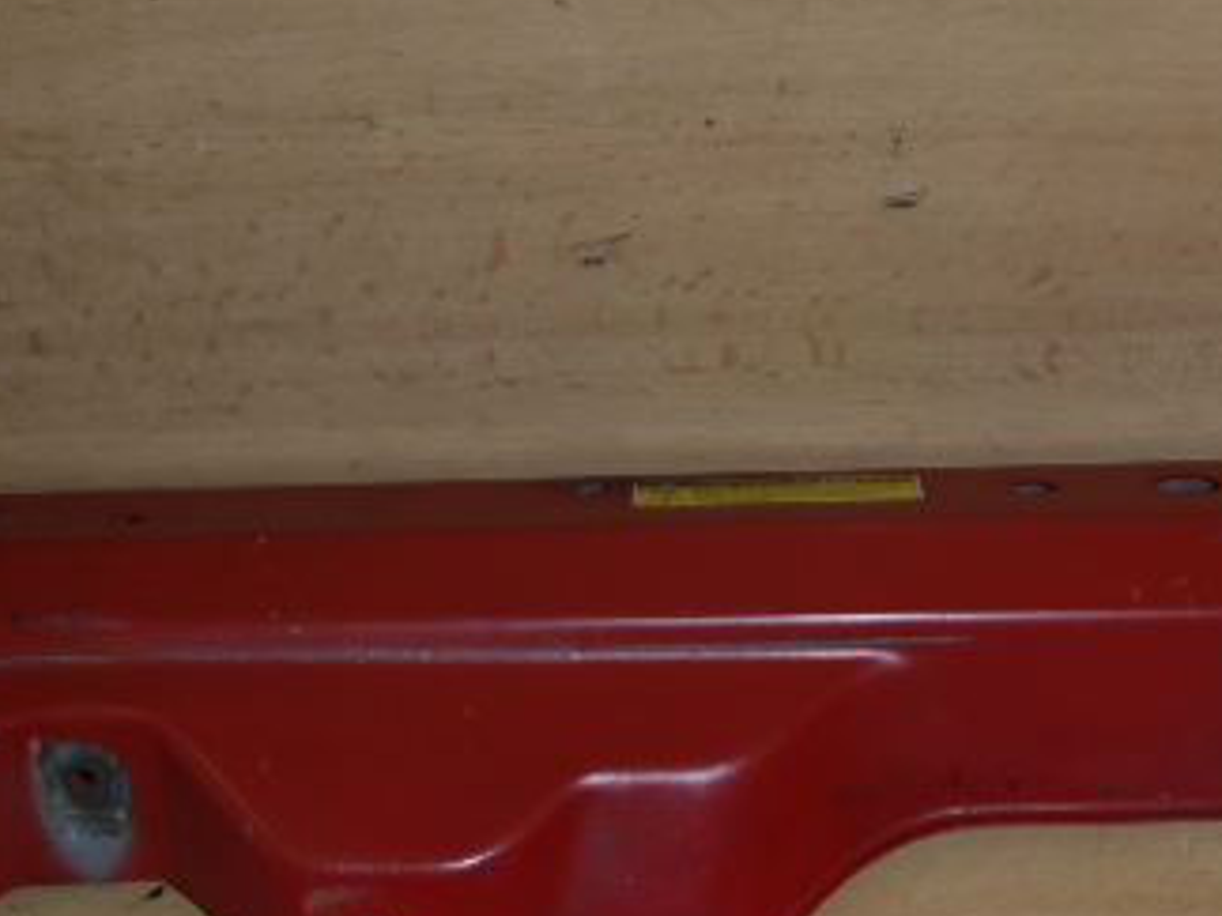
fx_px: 2648
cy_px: 181
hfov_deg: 25.7
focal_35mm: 75
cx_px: 916
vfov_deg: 19.4
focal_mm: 6.83
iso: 100
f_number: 4.6
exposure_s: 1/40
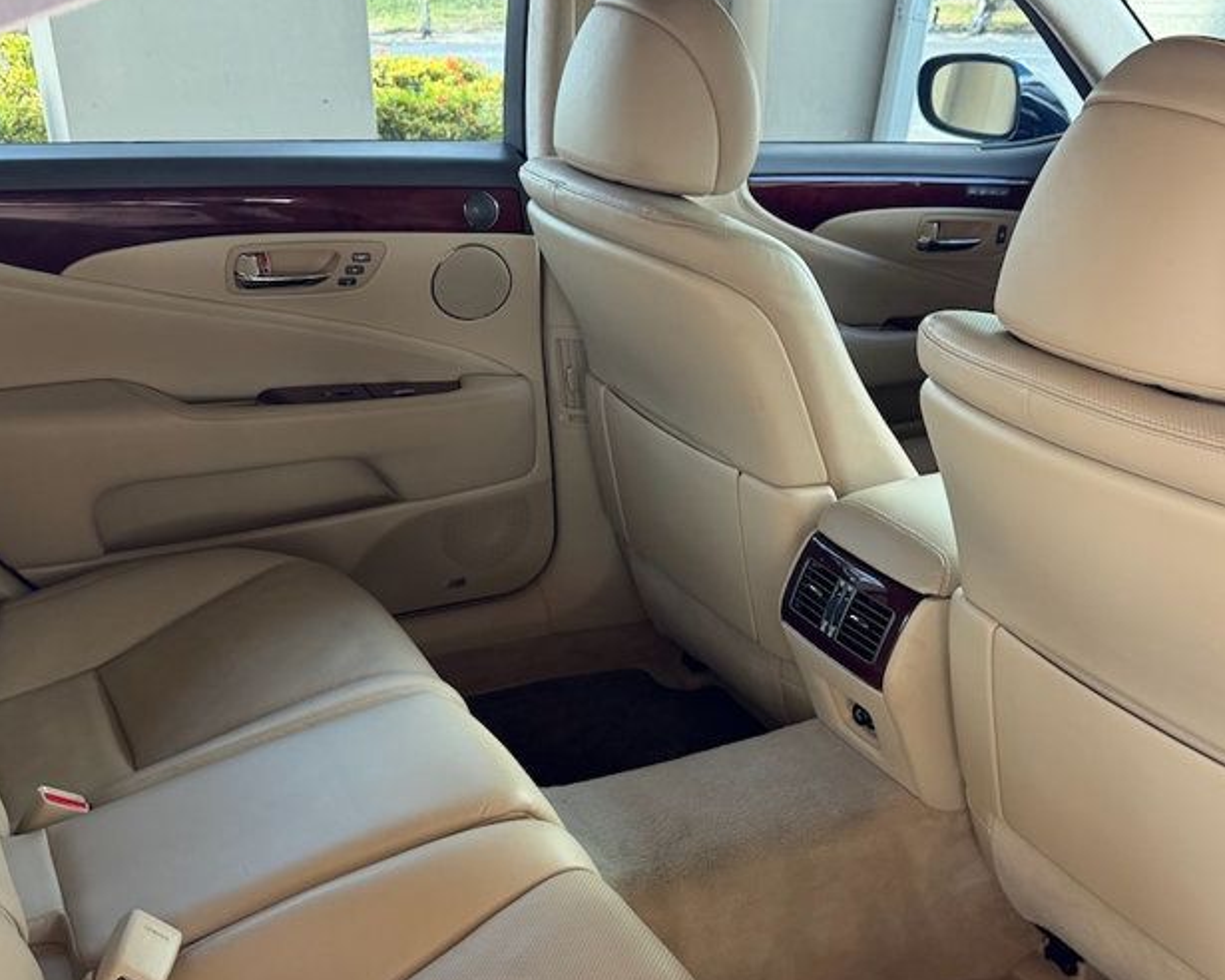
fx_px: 1414
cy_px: 701
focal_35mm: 39
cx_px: 685
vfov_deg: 37.5
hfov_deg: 46.7
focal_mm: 6.76
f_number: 1.78
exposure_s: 1/121
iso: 200
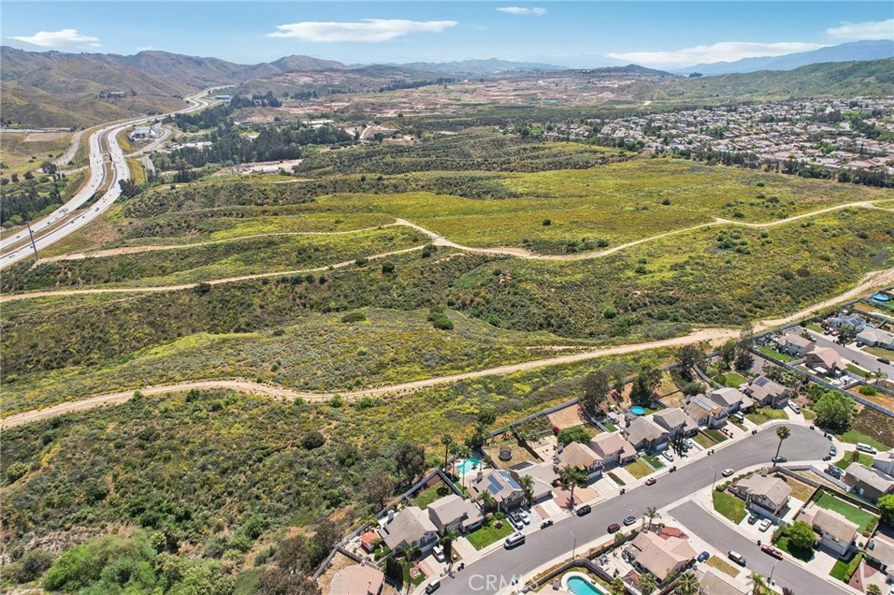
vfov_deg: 57.2
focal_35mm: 22
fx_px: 546
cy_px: 298
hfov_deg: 78.6
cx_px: 447
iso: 140
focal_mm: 8.4
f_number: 2.8
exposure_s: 1/2500
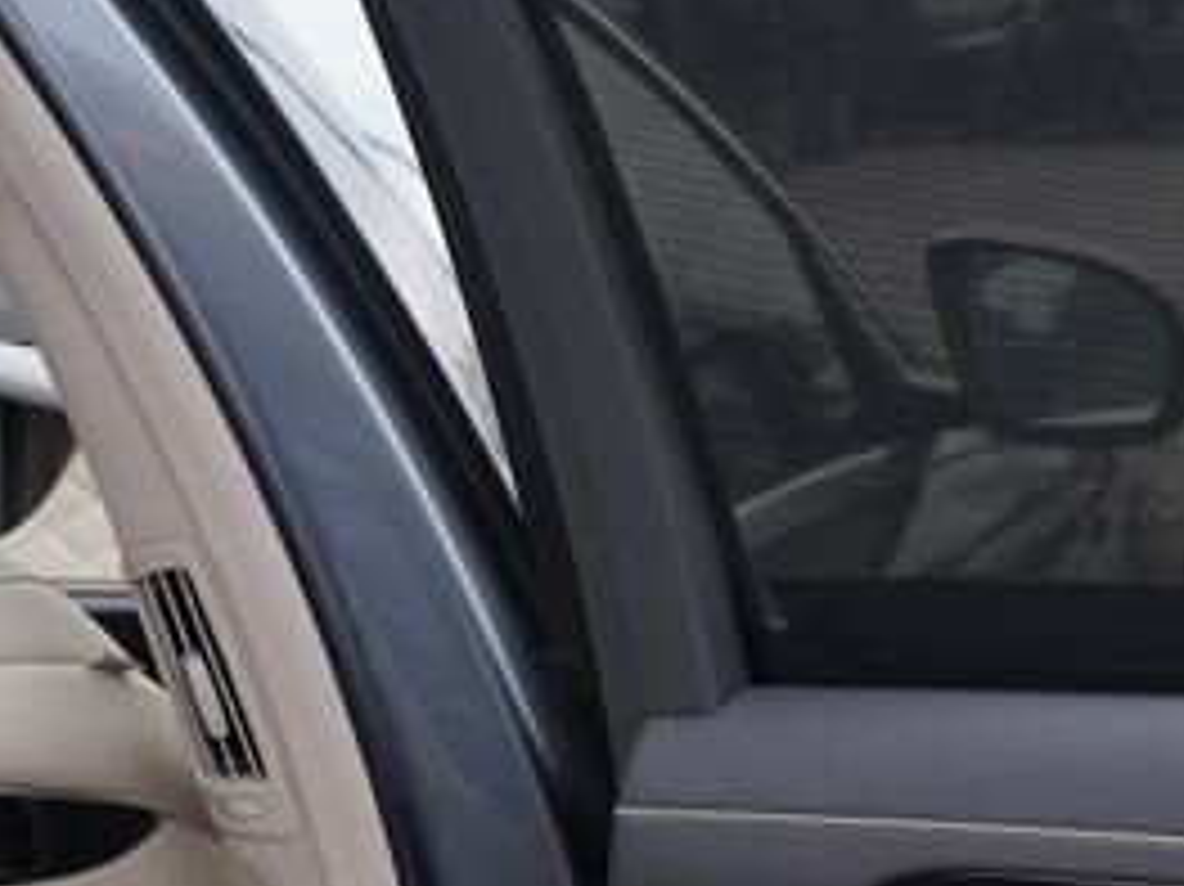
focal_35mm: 90
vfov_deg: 16.0
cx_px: 1724
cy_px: 911
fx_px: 3077
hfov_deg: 19.3
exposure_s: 1/125
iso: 100
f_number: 5.6
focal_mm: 24
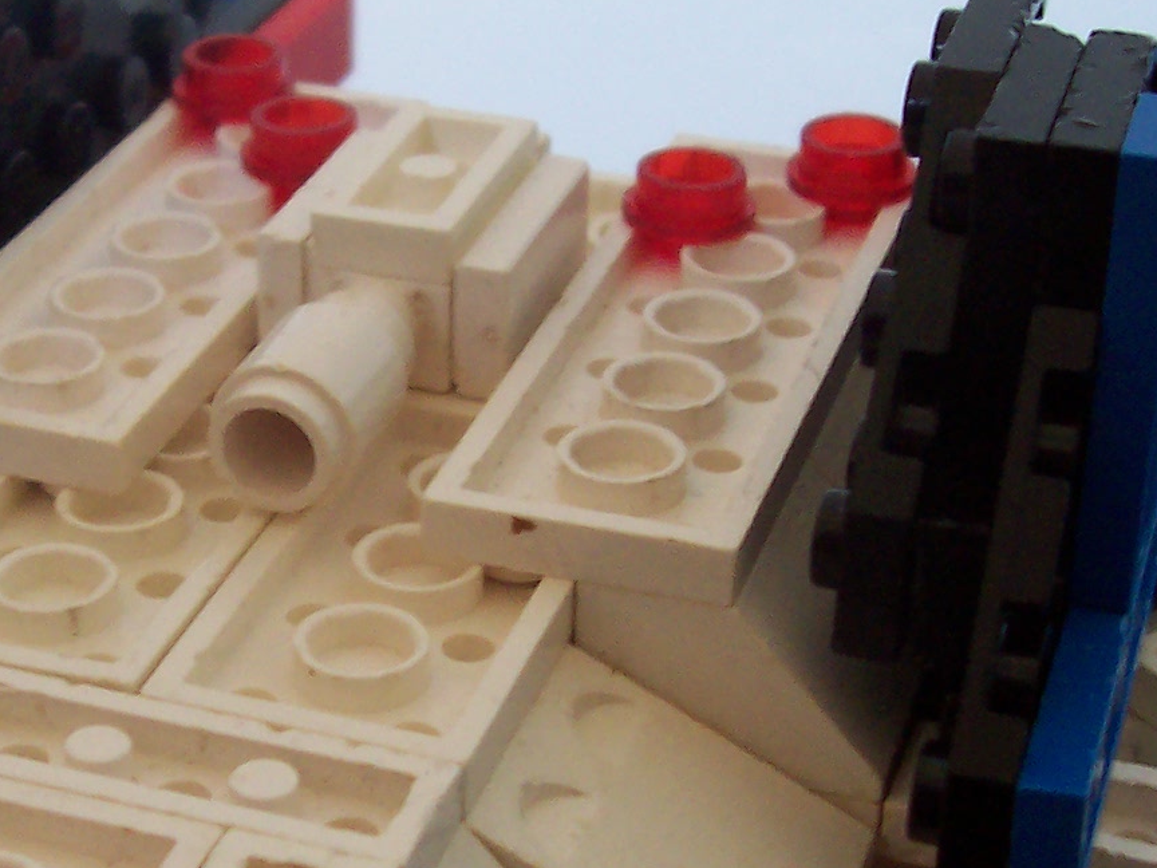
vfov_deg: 16.9
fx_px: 2908
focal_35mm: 87
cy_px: 542
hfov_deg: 22.4
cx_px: 367
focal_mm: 5.6
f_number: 2.8
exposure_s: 1/10
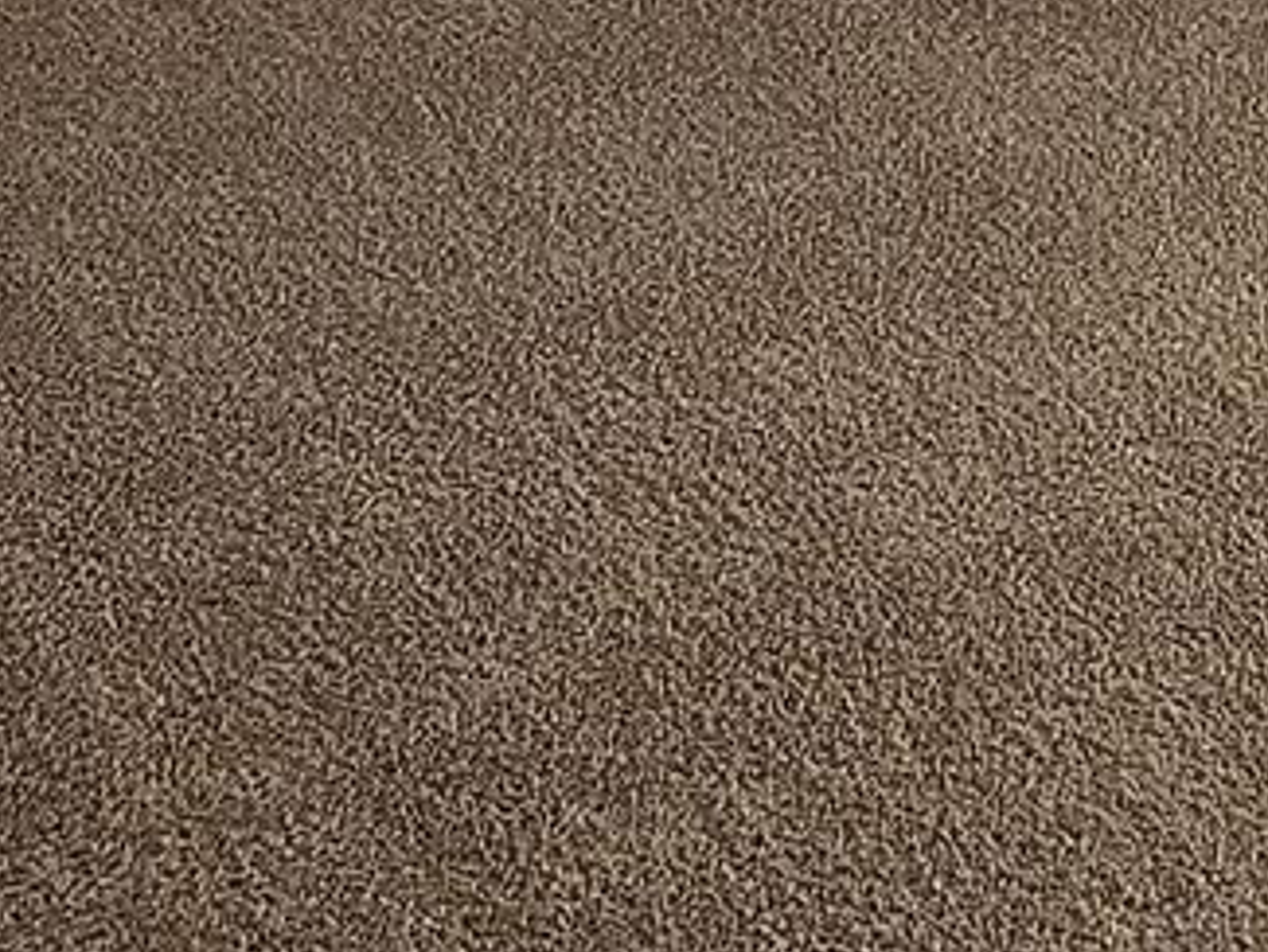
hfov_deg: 23.8
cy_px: -975
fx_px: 3005
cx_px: 659
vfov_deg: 14.7
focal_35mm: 82
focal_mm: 2.2
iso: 50
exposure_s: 1/269
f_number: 2.2
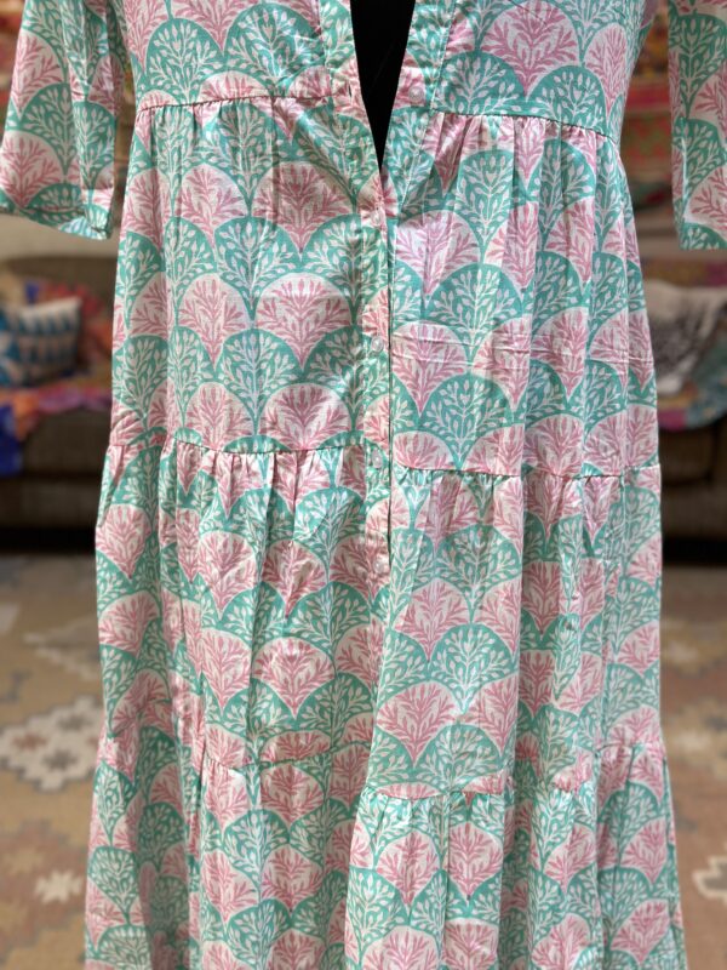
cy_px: 485
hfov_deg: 30.3
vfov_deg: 39.7
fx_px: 1344
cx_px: 364
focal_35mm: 48
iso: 100
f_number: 1.78
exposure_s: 1/89
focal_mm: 6.86
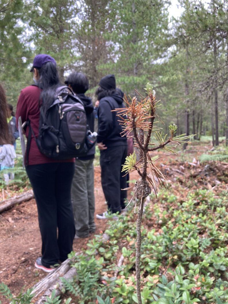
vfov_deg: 63.4
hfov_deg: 49.7
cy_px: 152
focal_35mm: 28
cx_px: 114
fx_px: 246
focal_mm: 3.99
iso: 50
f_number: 1.8
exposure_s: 1/120
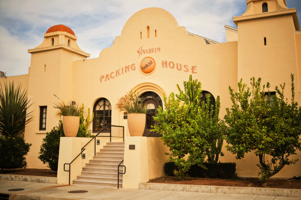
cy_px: 100
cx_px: 150
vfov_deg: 32.6
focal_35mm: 41
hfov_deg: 47.4
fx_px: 343
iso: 125
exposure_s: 1/8000
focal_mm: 27
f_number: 1.2
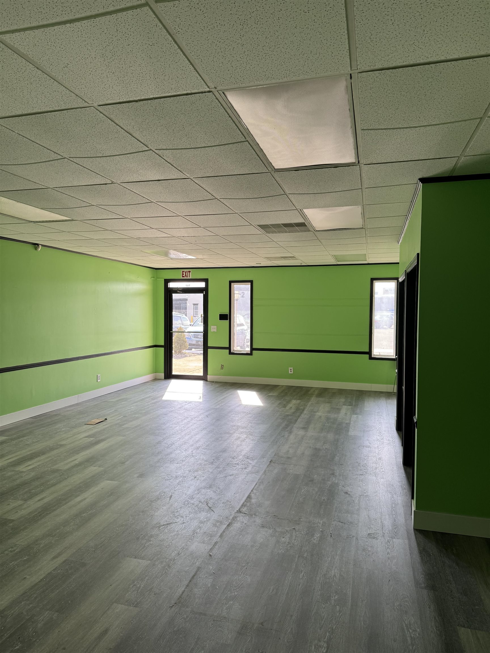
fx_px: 453
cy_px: 326
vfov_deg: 71.6
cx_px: 245
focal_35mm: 24
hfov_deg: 56.8
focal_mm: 6.76
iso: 100
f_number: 1.78
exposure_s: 1/121
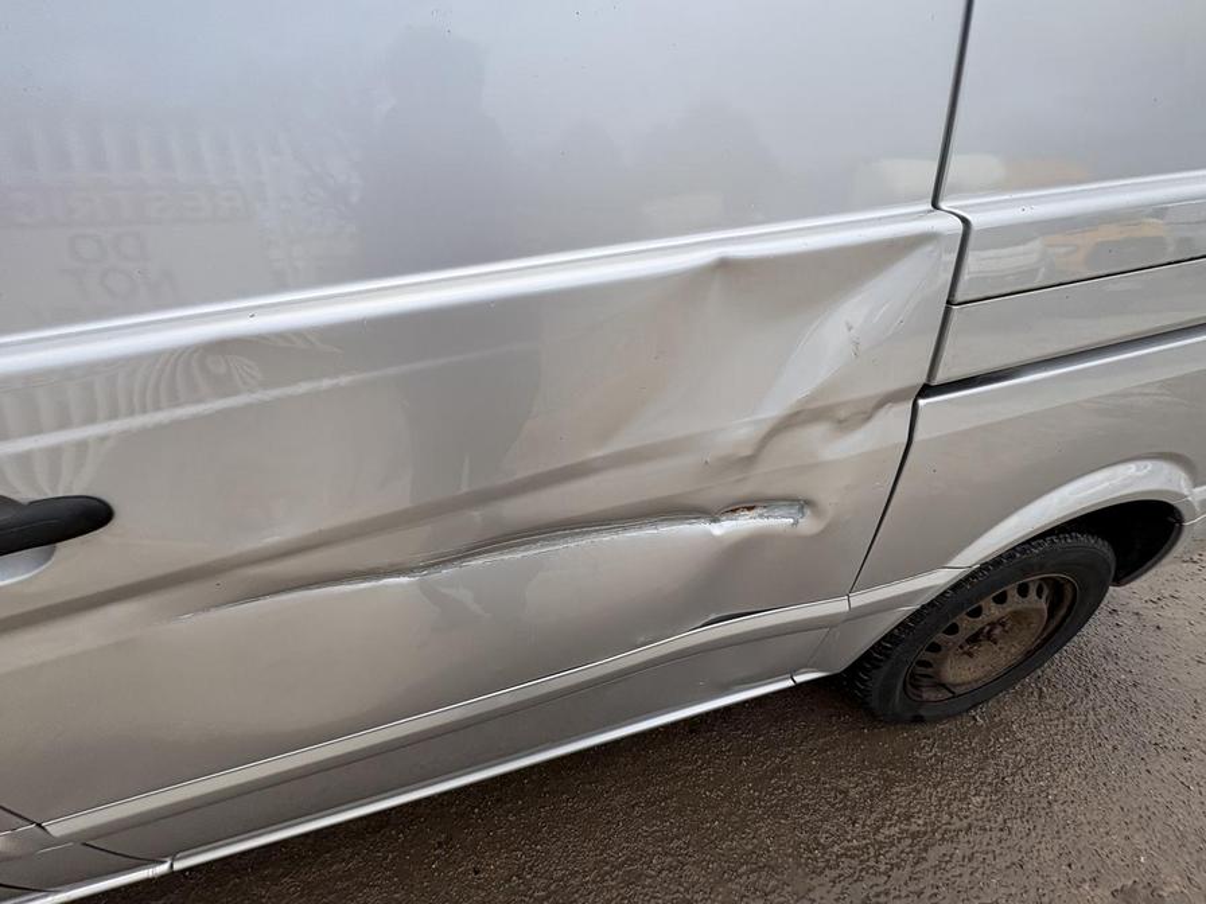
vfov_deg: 85.7
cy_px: 452
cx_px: 603
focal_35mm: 14
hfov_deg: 102.1
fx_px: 488
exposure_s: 1/309
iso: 40
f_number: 2.2
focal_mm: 2.22
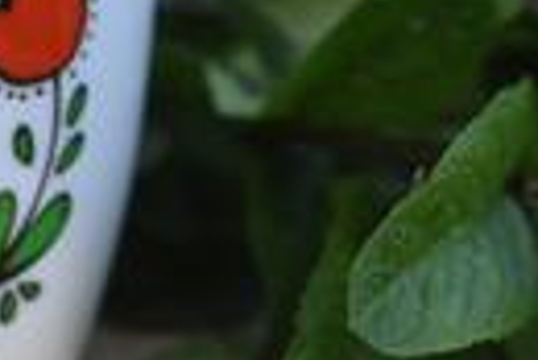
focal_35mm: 346
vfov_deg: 4.0
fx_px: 5177
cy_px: -85
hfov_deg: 5.9
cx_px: -41
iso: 125
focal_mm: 75
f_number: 3.5
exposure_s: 1/250
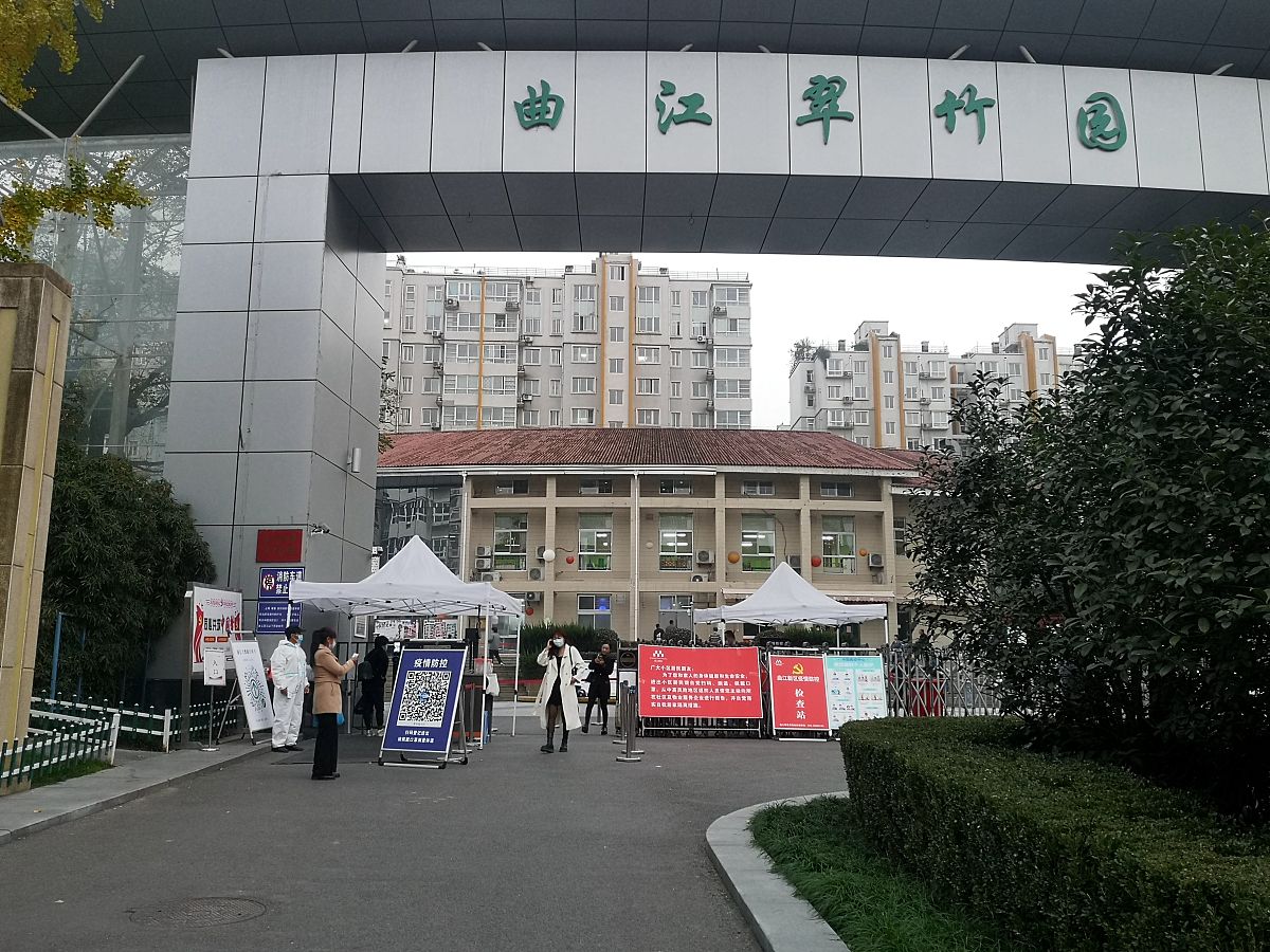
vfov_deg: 45.4
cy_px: 476
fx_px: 1137
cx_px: 635
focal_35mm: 31
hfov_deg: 58.4
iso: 125
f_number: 1.8
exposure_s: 1/60
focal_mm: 5.58
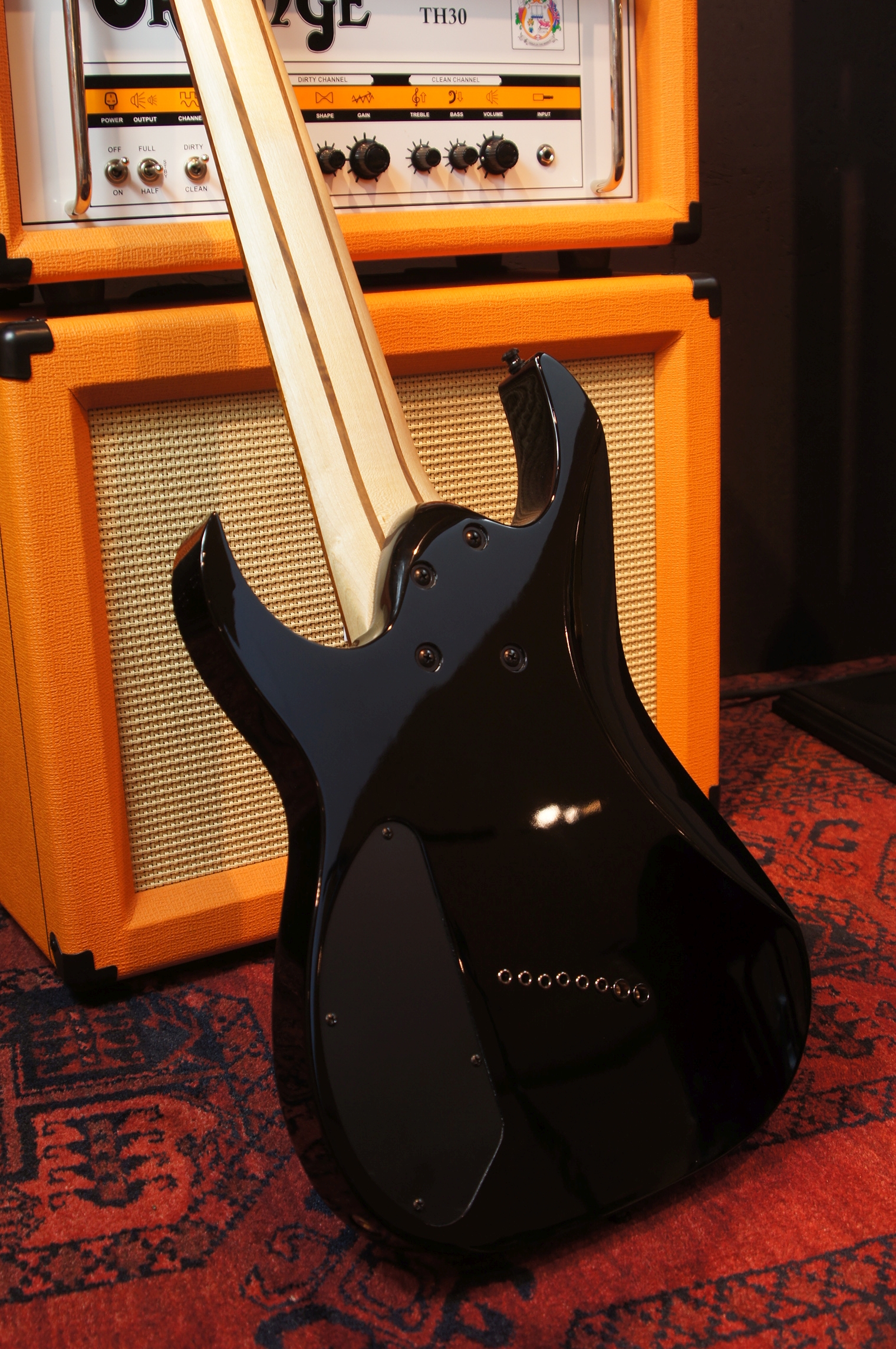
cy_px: 674
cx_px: 448
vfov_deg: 46.4
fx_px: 1572
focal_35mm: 42
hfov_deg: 31.8
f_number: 6.3
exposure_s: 1/5
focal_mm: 28
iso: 100
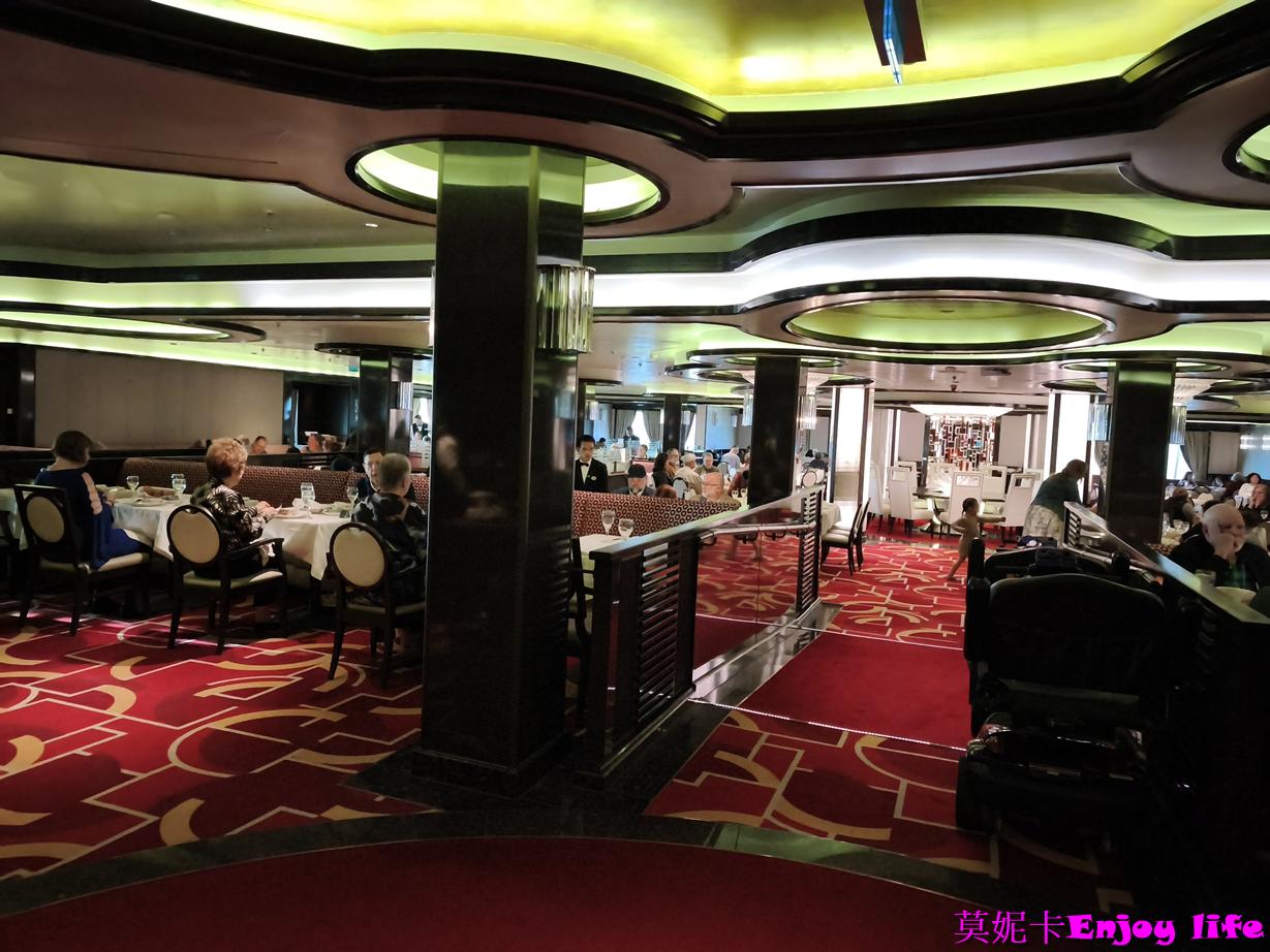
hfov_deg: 73.9
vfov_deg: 58.9
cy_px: 476
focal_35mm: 23
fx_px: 844
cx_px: 635
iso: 1600
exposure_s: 1/210
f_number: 1.6
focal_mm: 6.57
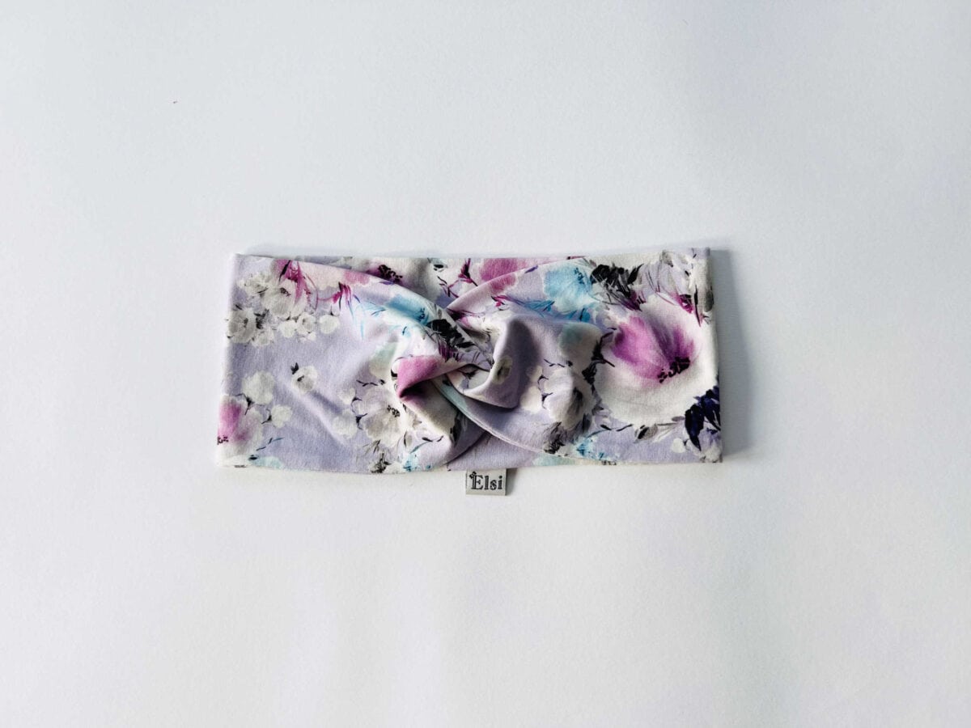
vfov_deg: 53.1
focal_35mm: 26
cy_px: 364
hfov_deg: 67.3
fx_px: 729
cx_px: 486
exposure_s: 1/316
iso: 50
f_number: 1.5
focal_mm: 5.7
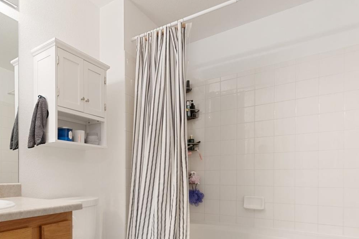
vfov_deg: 50.6
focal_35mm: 24
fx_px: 239
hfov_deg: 70.0
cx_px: 101
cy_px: 183
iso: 400
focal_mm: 10
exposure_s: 1/3
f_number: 8
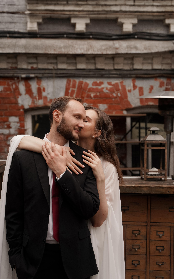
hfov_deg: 25.8
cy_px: 139
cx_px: 86
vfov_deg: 40.3
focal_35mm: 50
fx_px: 379
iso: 250
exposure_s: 1/1000
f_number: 2.8
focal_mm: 49
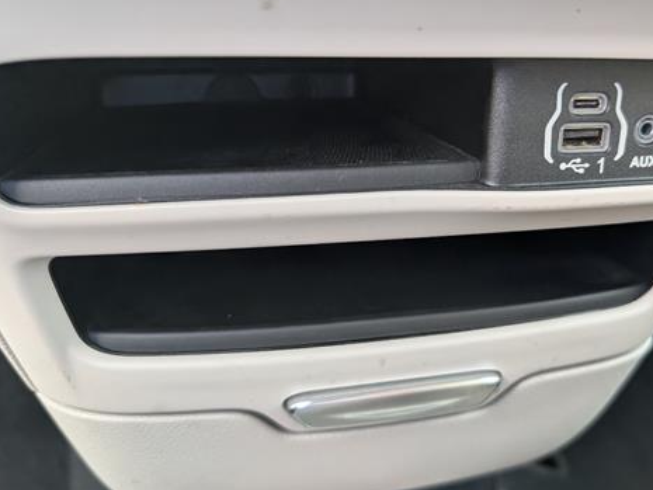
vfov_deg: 42.8
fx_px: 623
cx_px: 414
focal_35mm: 33
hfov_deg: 54.6
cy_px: 202
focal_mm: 6.9
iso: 1597
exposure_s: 1/455
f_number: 1.68
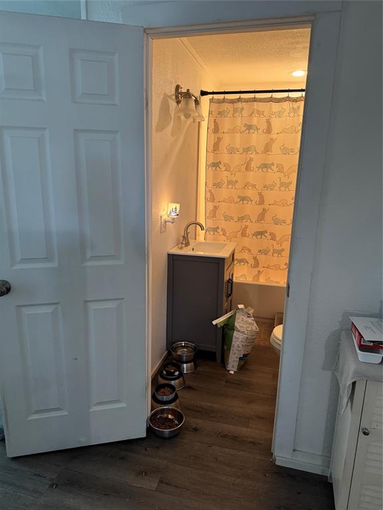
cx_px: 192
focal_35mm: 24
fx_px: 354
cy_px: 255
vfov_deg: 71.6
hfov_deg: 56.8
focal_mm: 6.76
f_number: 1.78
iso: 500
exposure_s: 1/60
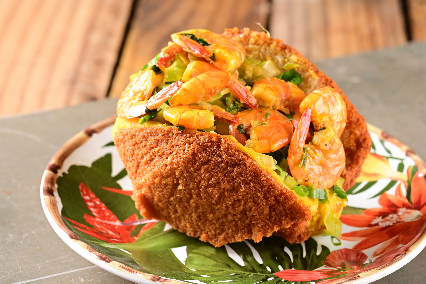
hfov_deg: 19.5
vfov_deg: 13.0
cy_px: 142
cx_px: 213
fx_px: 1242
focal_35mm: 105
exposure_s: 1/125
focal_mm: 105
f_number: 11
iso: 200
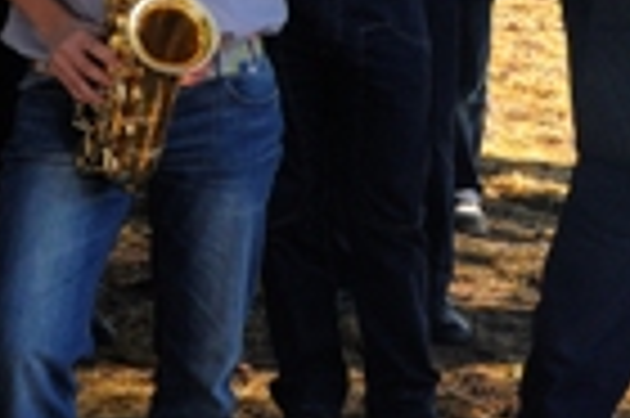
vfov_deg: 10.0
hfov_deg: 14.8
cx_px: 752
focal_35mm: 134
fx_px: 2342
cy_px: -162
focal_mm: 28
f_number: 6.3
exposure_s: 1/500
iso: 640
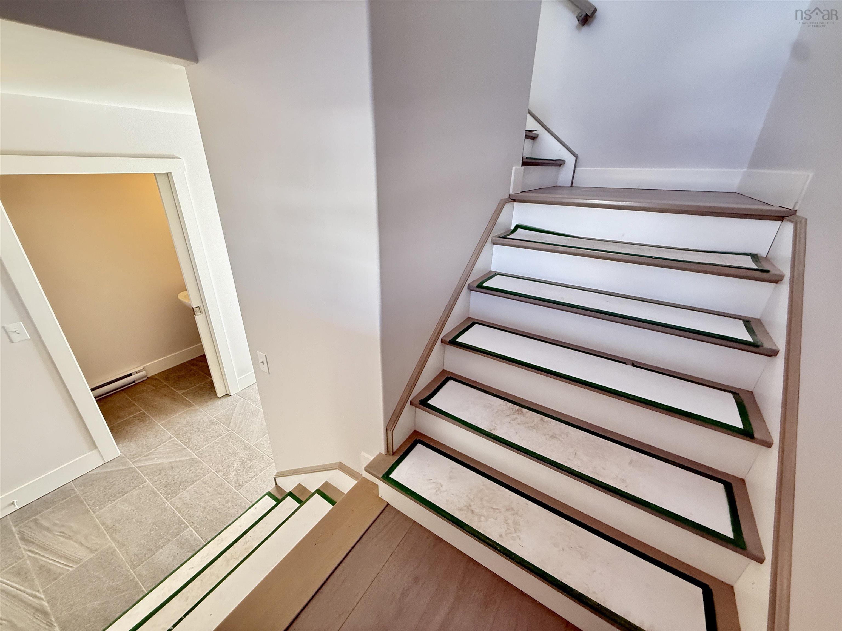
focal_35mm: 14
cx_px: 421
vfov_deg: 85.7
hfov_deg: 102.1
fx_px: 341
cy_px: 316
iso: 400
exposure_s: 1/120
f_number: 2.2
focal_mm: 2.22
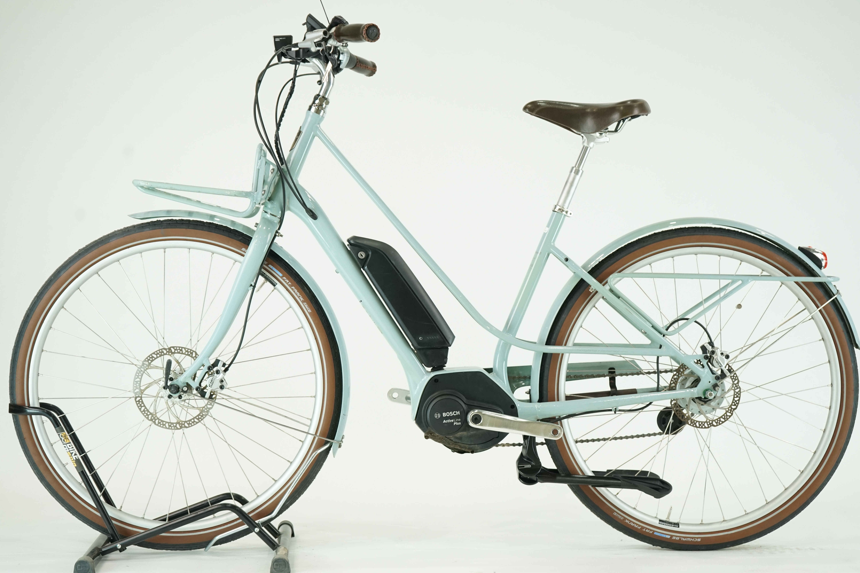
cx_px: 430
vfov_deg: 23.8
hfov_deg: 35.1
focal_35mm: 57
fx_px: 1362
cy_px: 286
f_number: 5
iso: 1250
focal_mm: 57
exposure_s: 1/200
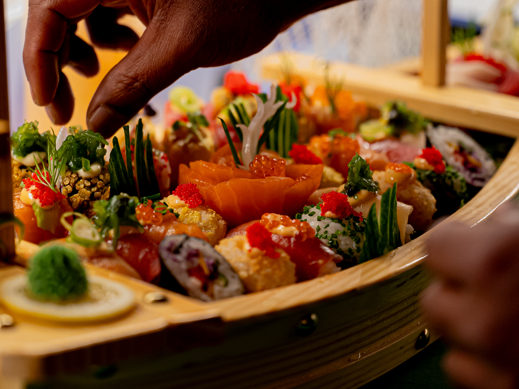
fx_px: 1919
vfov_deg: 11.6
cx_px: 259
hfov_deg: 15.4
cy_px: 166
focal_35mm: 128
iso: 4000
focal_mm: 80
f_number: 2.8
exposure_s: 1/250
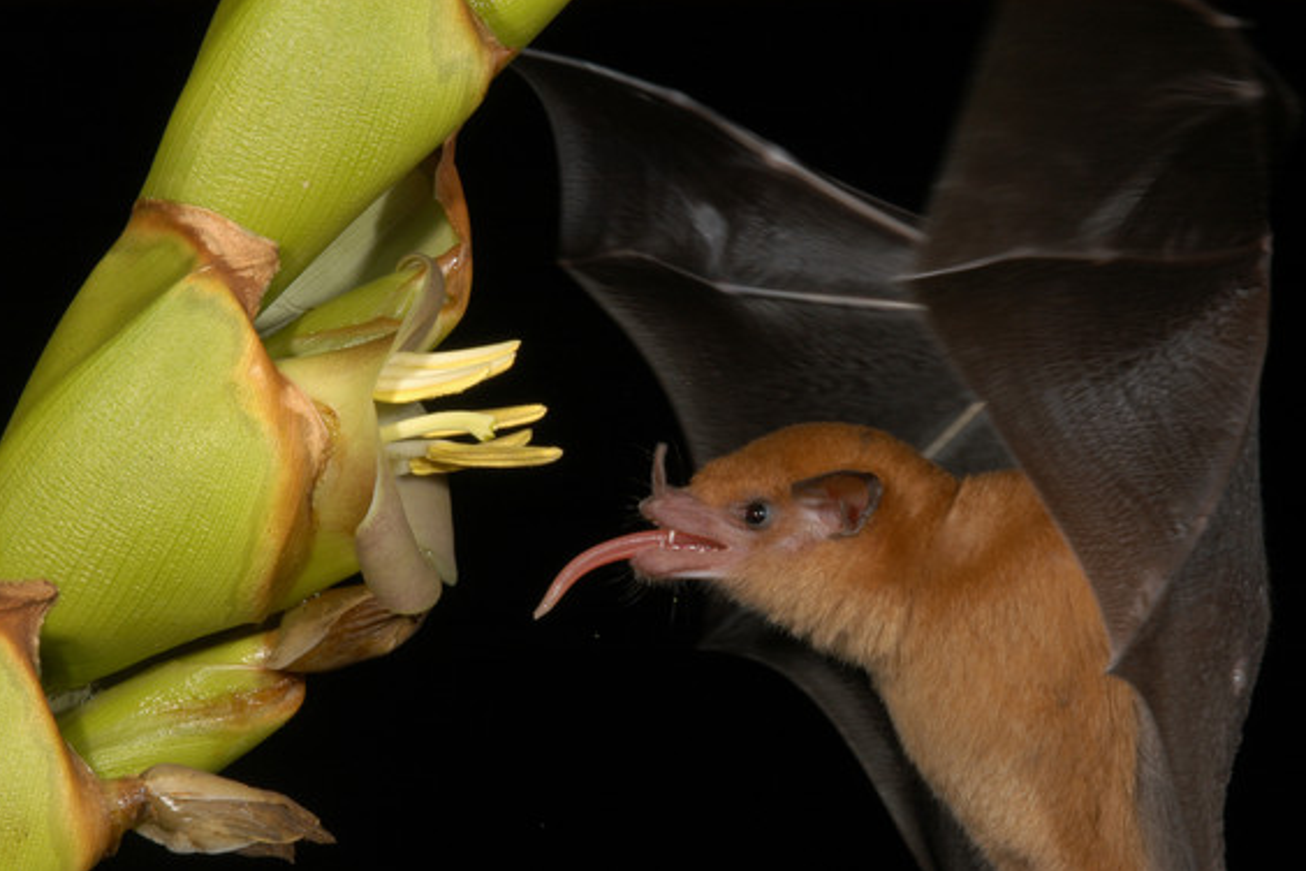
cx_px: 651
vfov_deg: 8.6
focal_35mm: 160
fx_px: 5786
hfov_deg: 12.9
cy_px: 436
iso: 200
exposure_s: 1/60
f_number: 32
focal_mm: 105
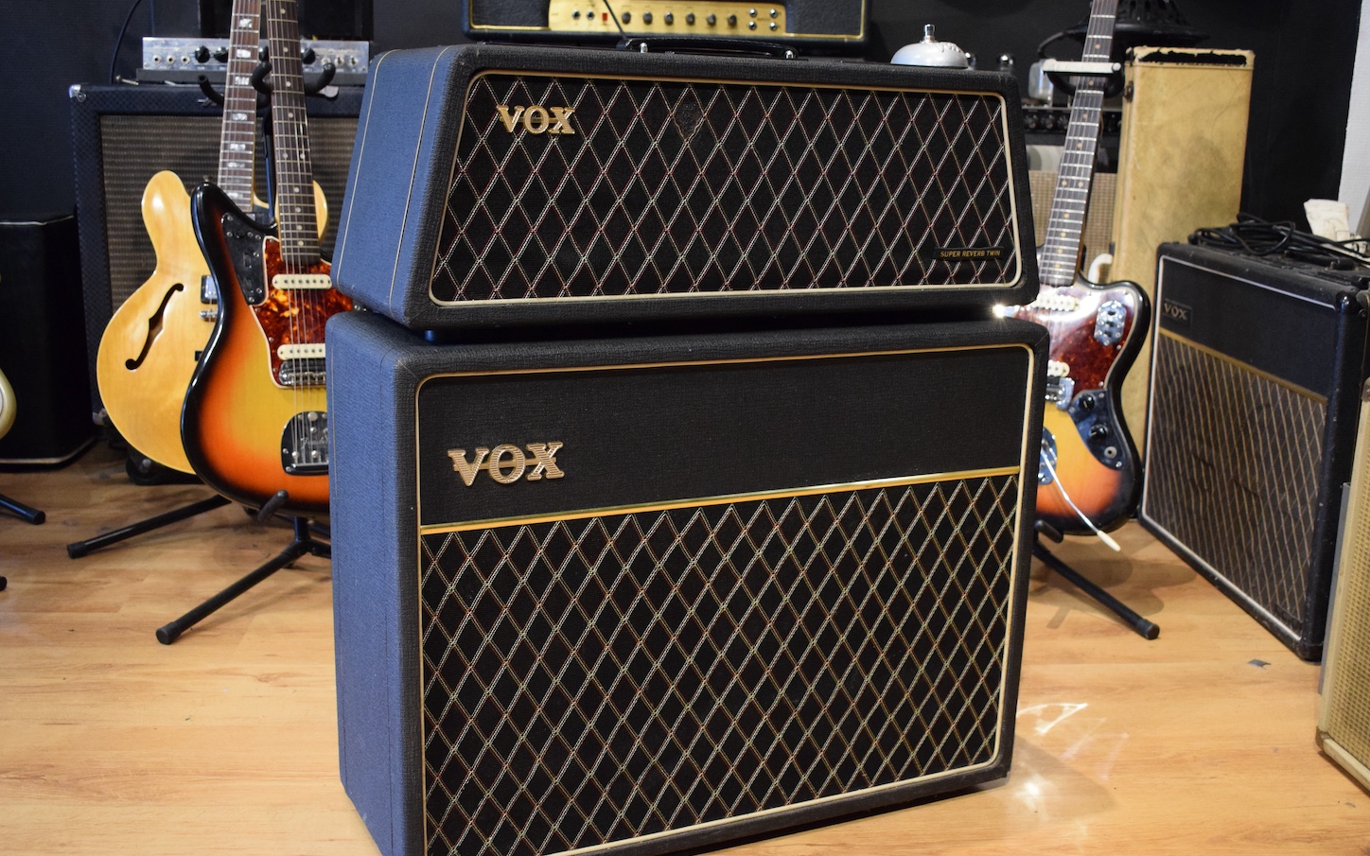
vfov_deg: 33.6
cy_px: 460
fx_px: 1419
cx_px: 694
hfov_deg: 51.5
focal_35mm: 38
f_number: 4
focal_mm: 24
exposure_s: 1/30
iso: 2800
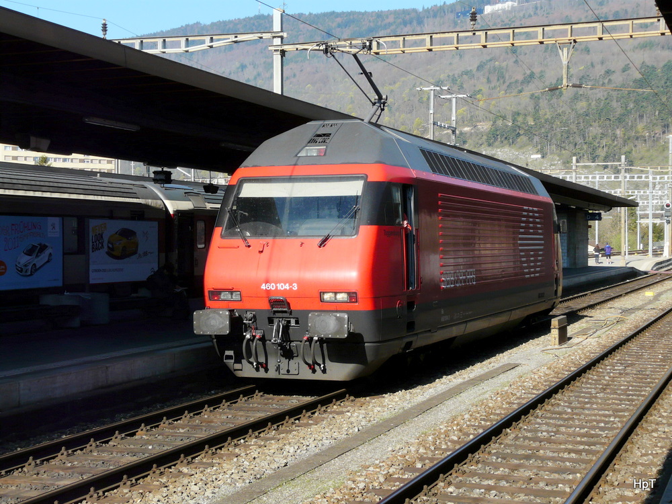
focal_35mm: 61
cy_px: 252
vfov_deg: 24.0
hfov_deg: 31.7
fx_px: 1184
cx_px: 336
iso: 100
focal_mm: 10
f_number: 5
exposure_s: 1/500
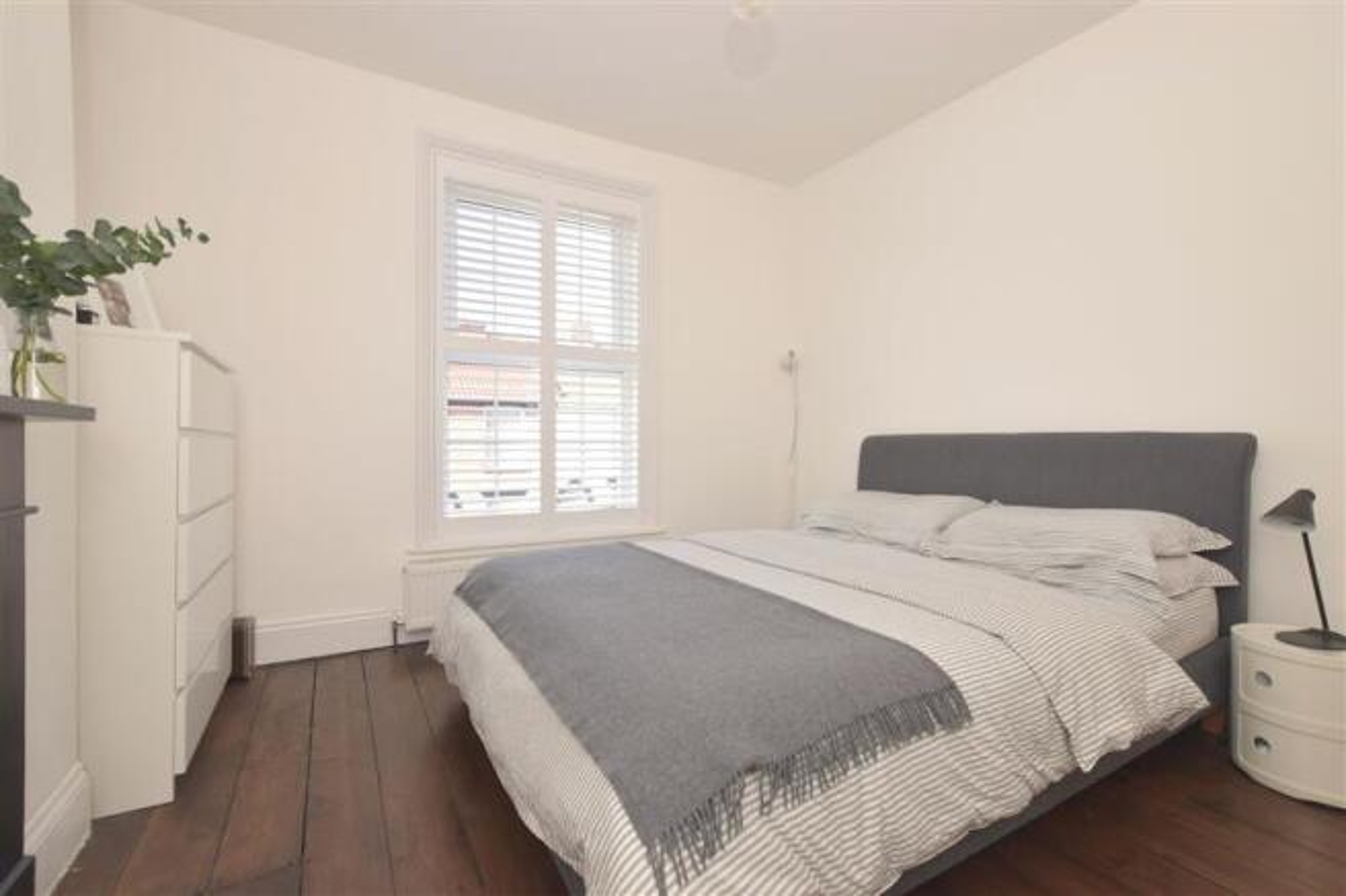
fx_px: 561
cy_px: 448
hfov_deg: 100.4
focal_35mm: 15
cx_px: 673
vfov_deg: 77.3
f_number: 7.1
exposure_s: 1/200
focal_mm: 10
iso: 500
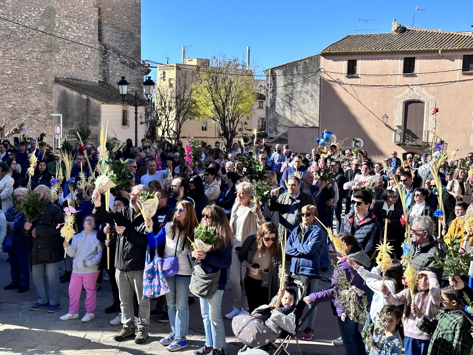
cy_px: 178
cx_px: 236
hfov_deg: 39.7
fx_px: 656
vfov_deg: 30.3
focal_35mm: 48
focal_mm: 6.86
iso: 64
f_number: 1.78
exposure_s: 1/2252
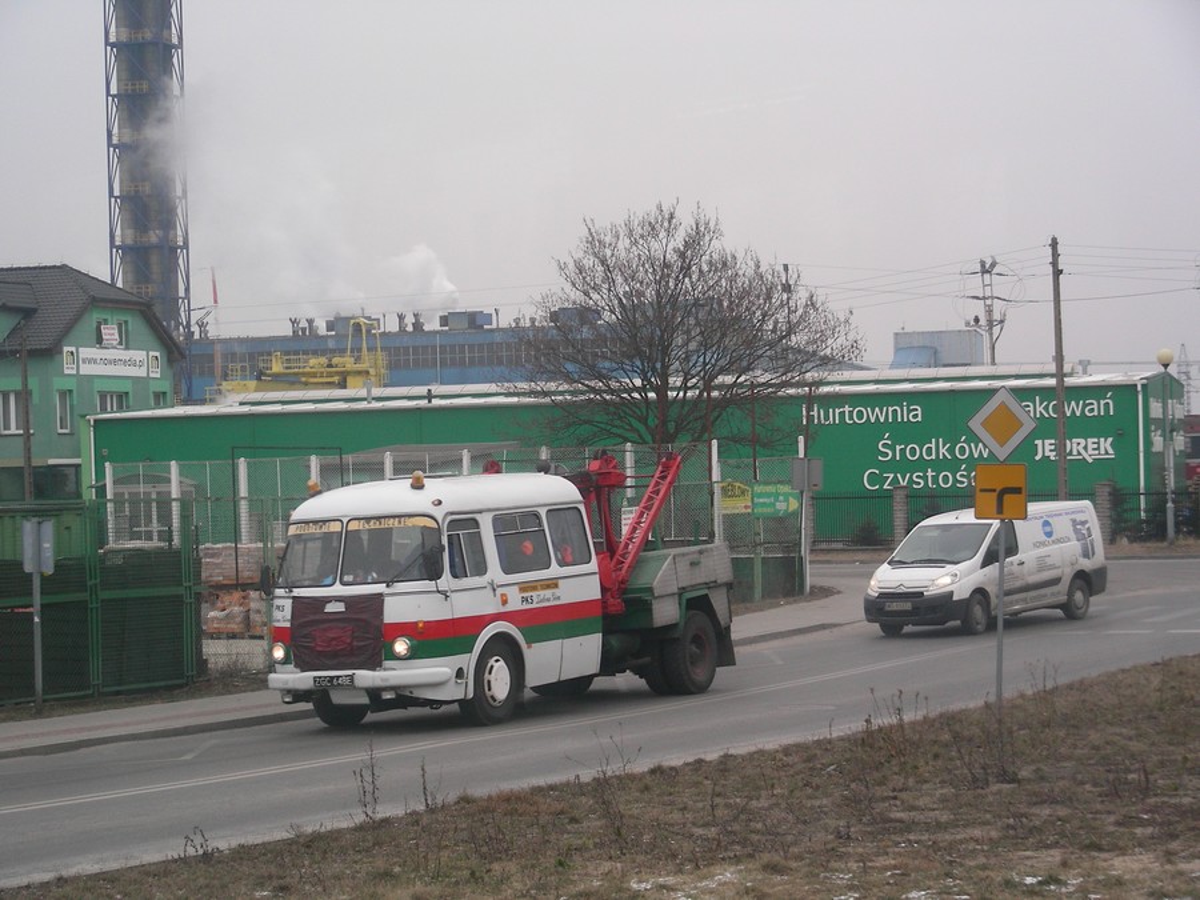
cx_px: 600
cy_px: 450
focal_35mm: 87
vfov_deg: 17.0
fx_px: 3016
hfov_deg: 22.5
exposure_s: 1/164
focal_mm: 14.6
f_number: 3.5
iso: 50
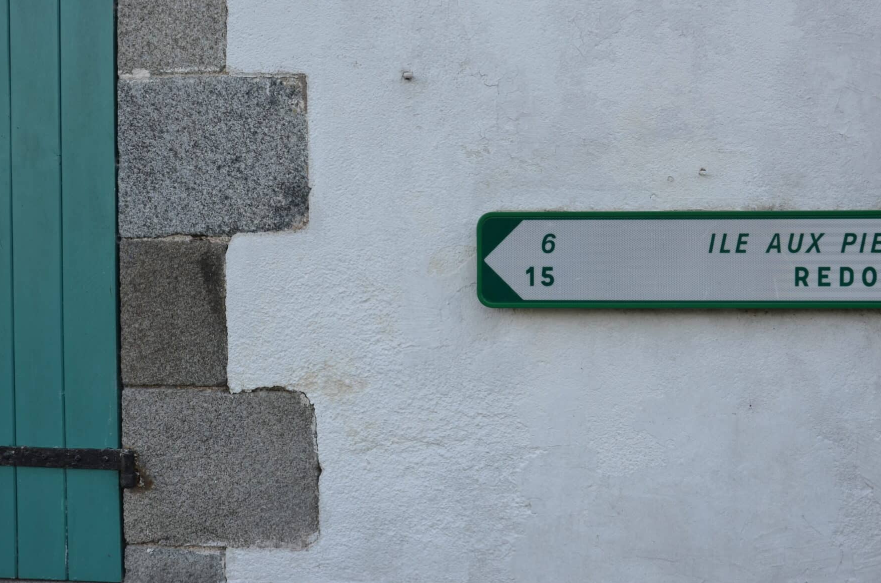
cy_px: 248
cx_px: 413
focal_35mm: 37
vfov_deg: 36.1
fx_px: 893
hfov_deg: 52.5
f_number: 8
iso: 180
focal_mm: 21
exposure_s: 1/60
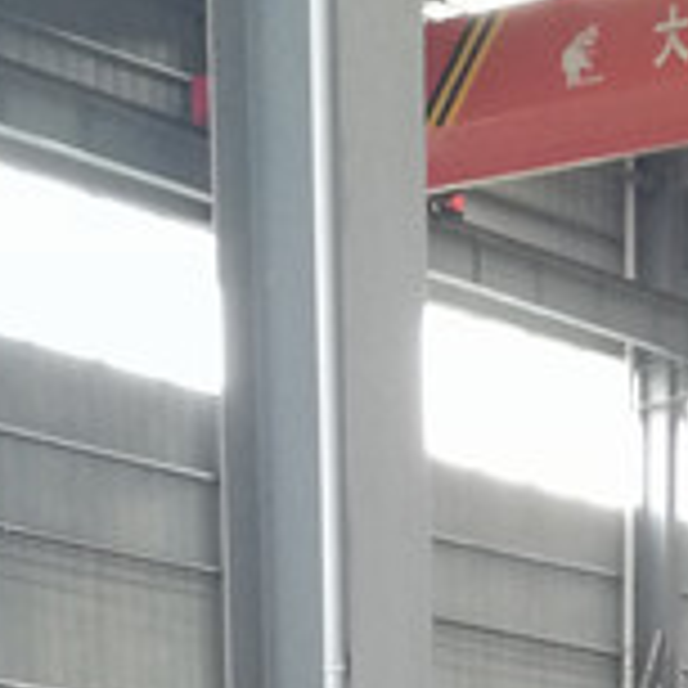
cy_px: 1893
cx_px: 1142
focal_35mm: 135
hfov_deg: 12.1
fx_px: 3036
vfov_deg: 10.3
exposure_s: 1/33.3
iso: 160
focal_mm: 4.04
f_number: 2
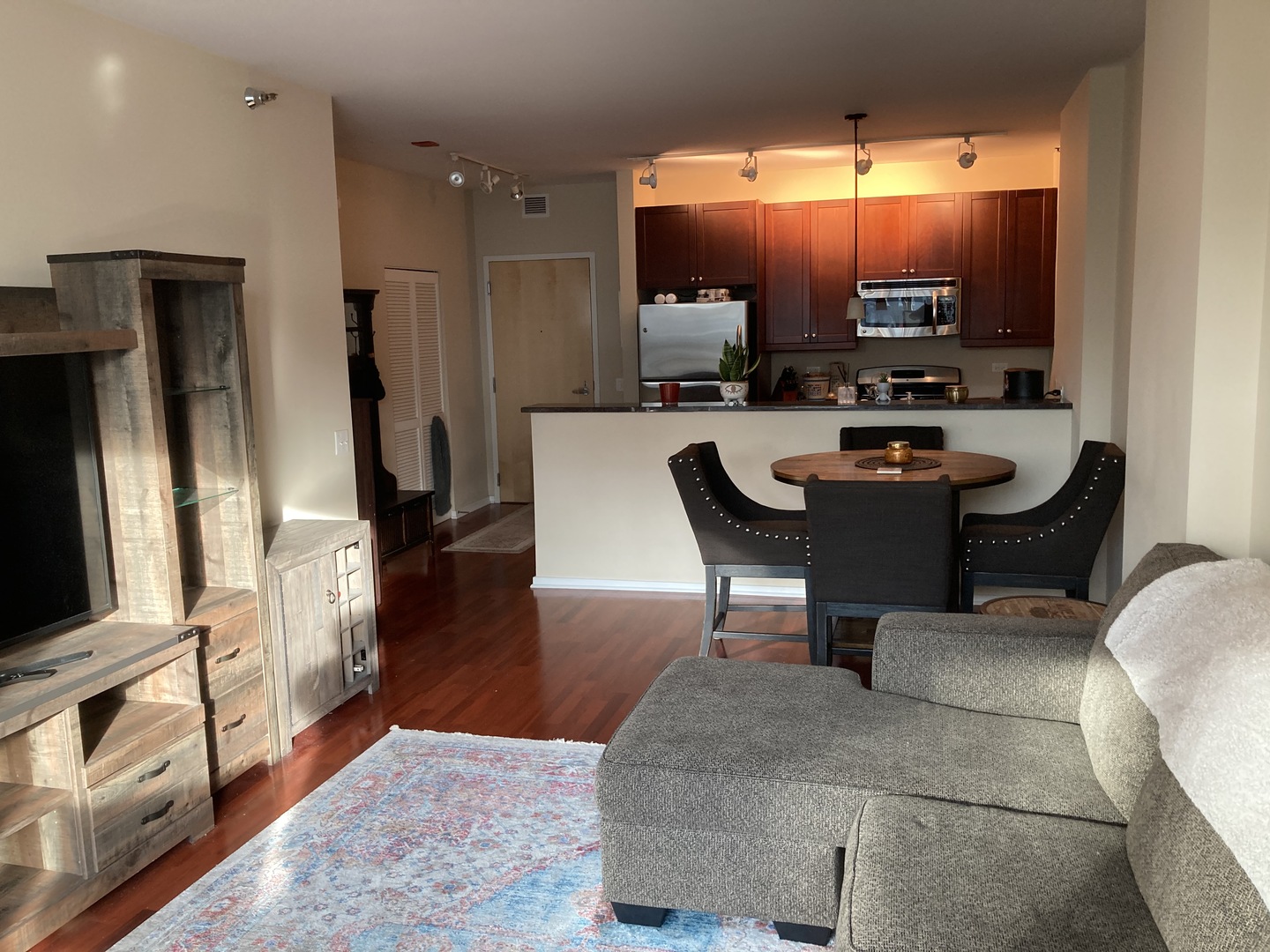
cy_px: 476
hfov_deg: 63.4
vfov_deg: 49.7
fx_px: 1027
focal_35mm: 28
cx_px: 635
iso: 125
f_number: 1.8
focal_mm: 3.99
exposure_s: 1/60
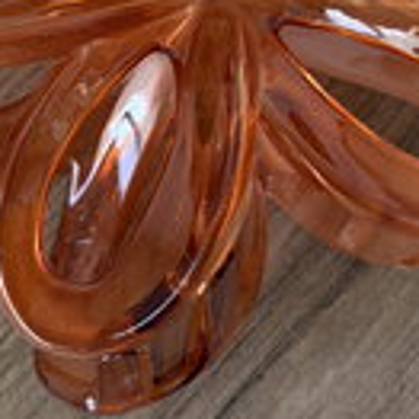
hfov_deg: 10.1
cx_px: 253
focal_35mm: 173
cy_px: 24
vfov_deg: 10.0
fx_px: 2369
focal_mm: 6.76
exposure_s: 1/60
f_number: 1.78
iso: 250
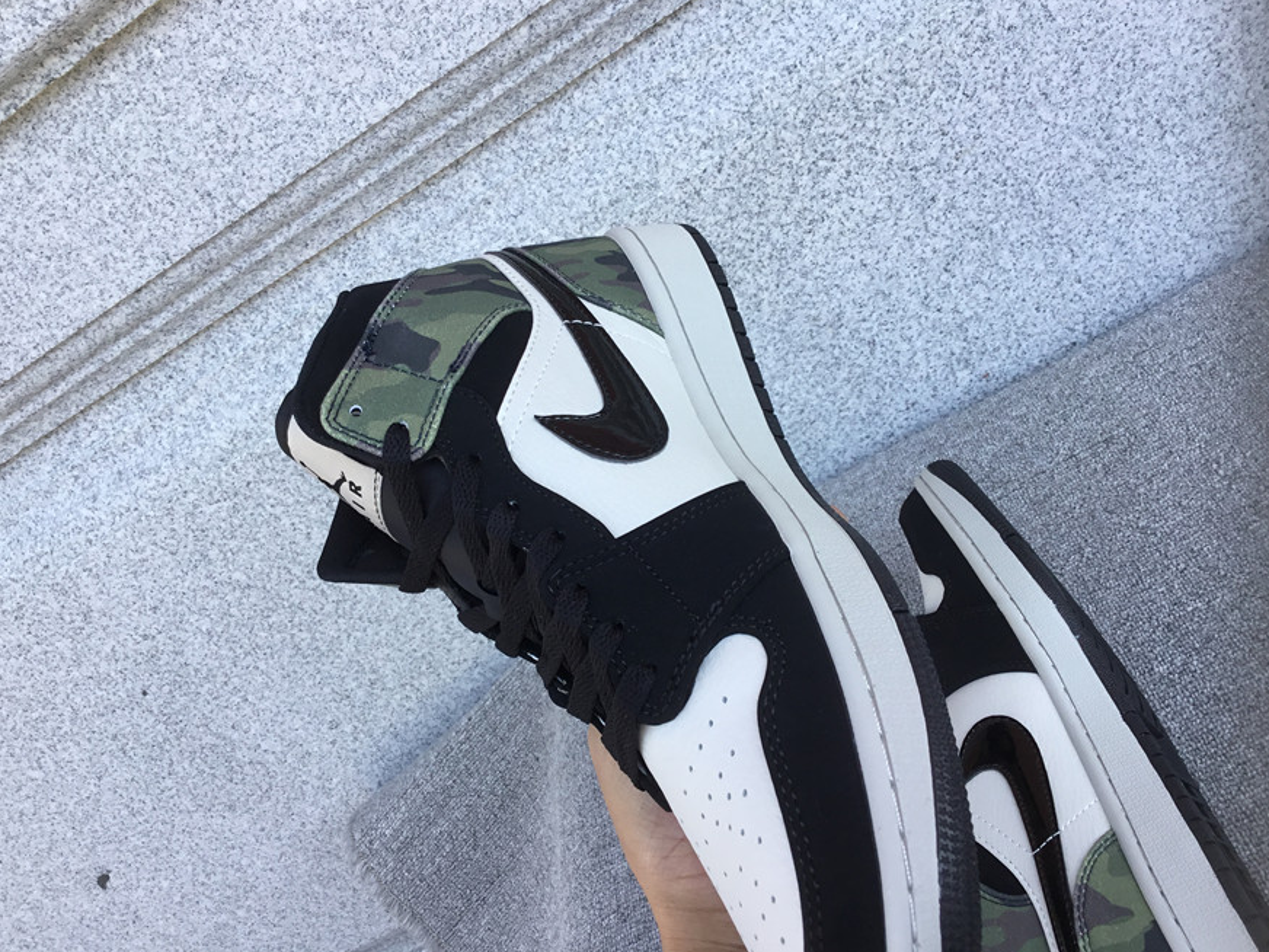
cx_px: 630
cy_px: 475
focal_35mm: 32
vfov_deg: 44.2
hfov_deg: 56.8
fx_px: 1173
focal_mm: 3.3
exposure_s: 1/257
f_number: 2.4
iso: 25
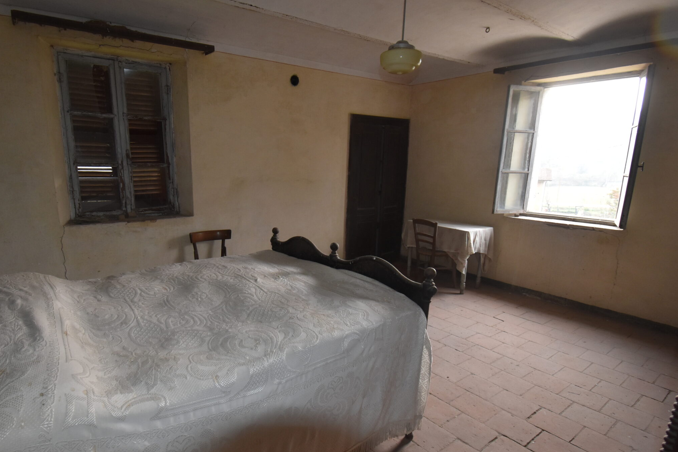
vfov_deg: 64.4
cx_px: 294
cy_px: 249
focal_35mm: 19
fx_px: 358
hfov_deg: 86.4
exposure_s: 1/125
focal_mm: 10
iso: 800
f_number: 5.6
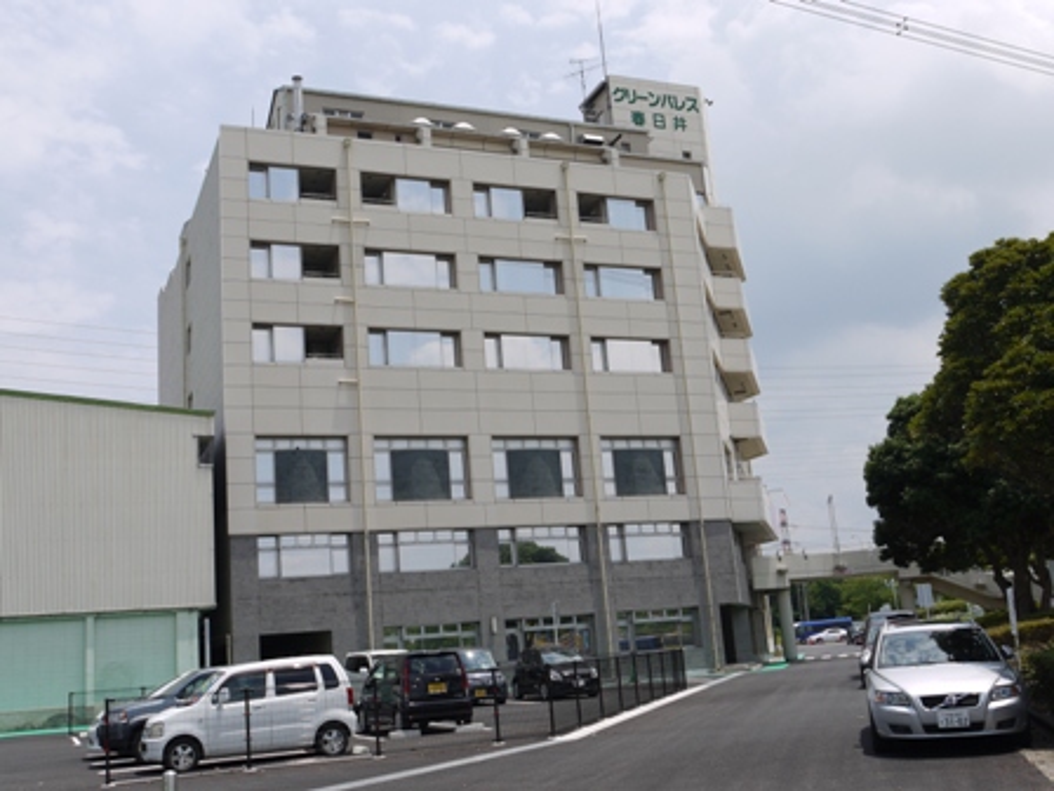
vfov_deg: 39.7
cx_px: 527
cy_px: 396
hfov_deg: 51.4
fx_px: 1096
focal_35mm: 36
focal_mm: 18
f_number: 8
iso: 100
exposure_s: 1/400
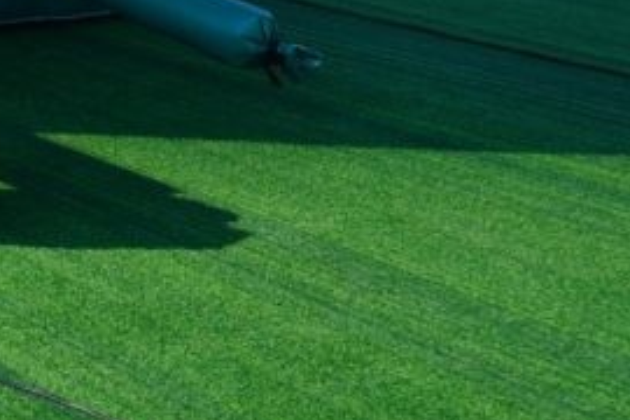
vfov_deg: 13.6
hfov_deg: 18.7
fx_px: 1592
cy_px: -316
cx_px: -413
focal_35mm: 91
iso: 100
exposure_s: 1/125
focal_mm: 16
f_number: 9
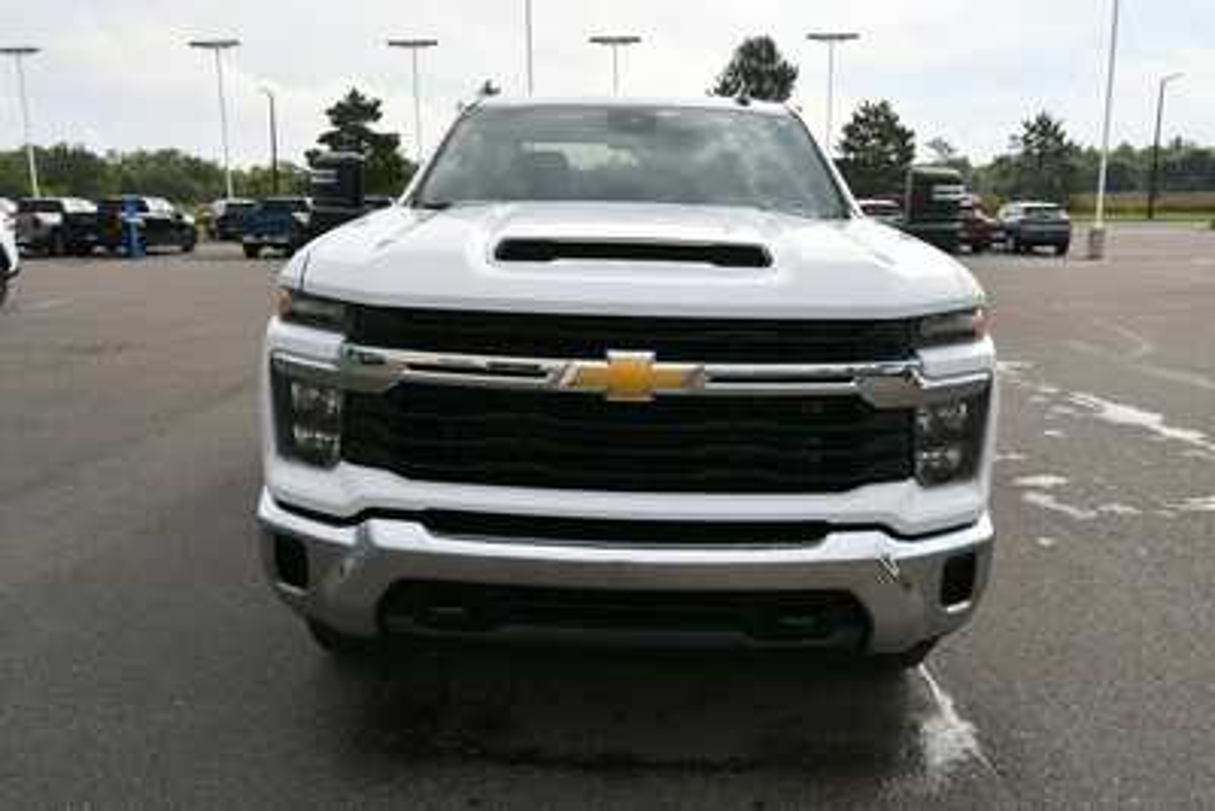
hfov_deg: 61.9
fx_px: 1013
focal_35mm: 30
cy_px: 406
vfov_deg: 43.6
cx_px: 608
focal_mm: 20
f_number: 8
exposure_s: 1/250
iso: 100
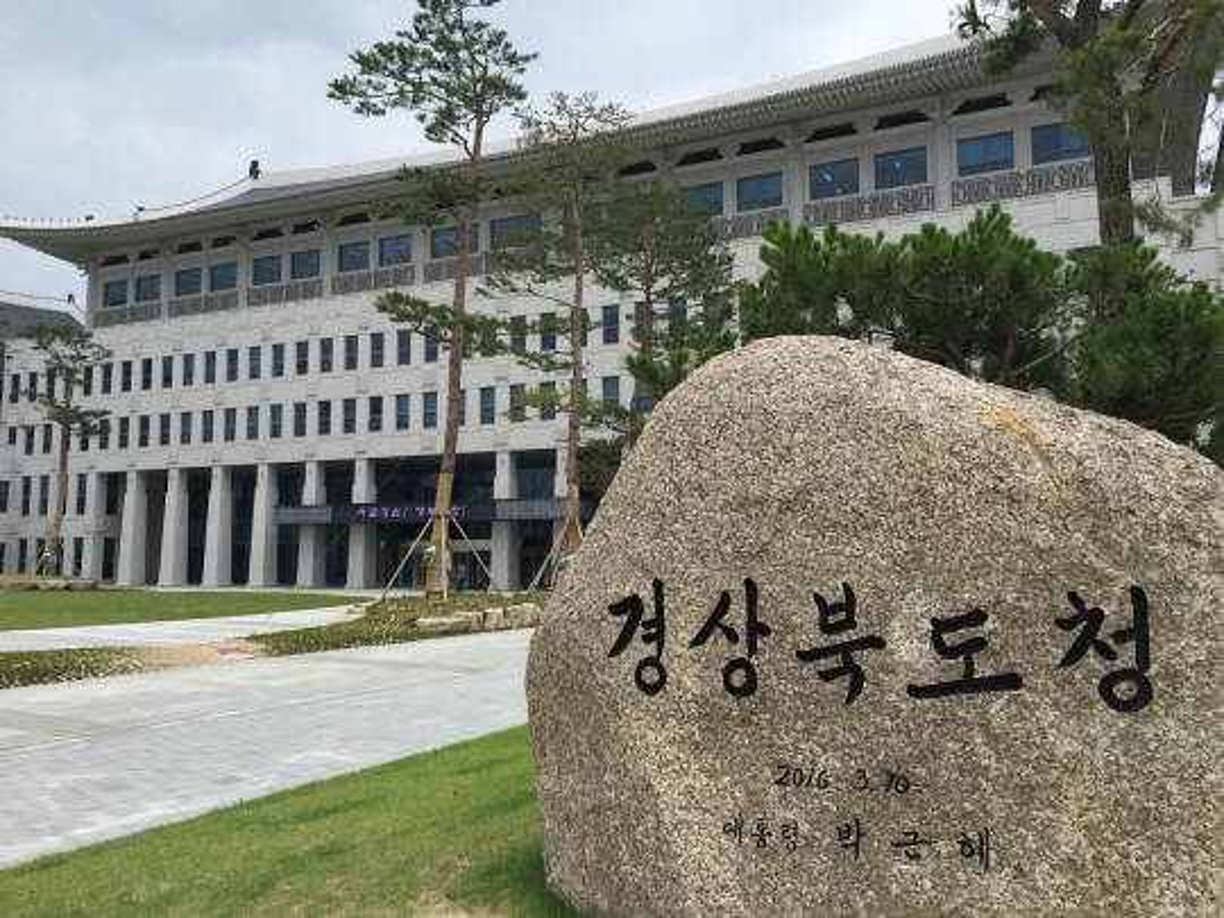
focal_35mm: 29
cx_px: 612
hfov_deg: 61.7
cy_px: 459
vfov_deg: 48.2
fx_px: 1025
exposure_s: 1/1721
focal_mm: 4.15
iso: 32
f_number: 2.2
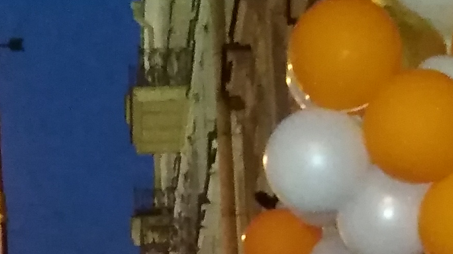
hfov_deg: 16.1
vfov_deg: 8.9
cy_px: 401
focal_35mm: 133
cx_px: 214
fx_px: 1597
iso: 1639
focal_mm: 3.46
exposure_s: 1/12
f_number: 2.2
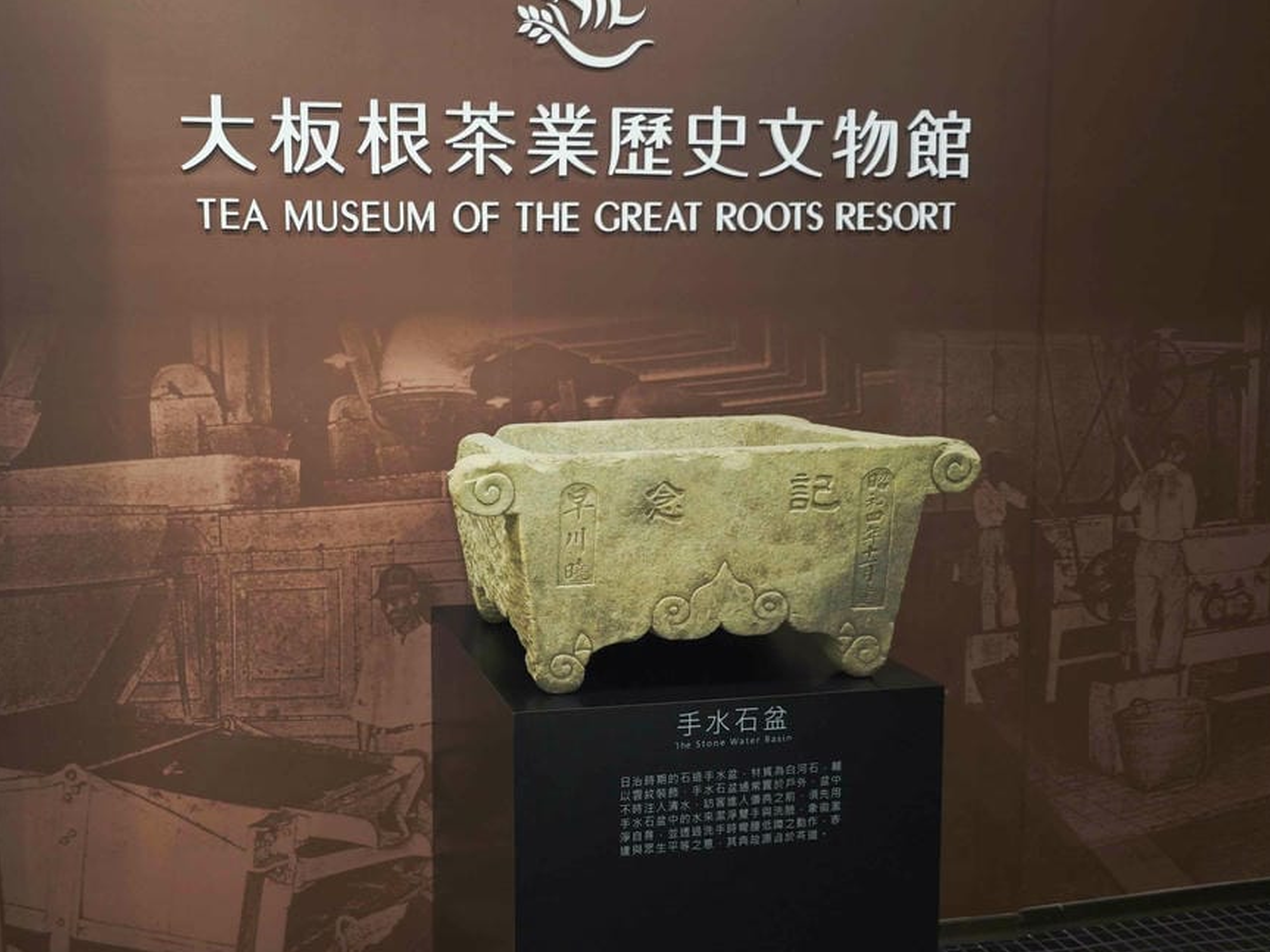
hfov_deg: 55.7
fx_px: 1174
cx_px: 430
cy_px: 425
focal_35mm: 32
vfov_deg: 44.1
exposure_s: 1/40
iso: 500
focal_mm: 8.72
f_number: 1.63
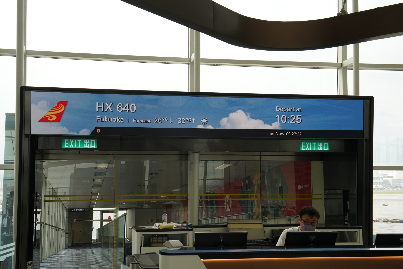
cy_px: 134
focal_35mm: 53
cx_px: 202
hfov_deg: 37.5
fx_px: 593
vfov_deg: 25.5
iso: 1000
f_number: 9
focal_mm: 53
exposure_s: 1/60
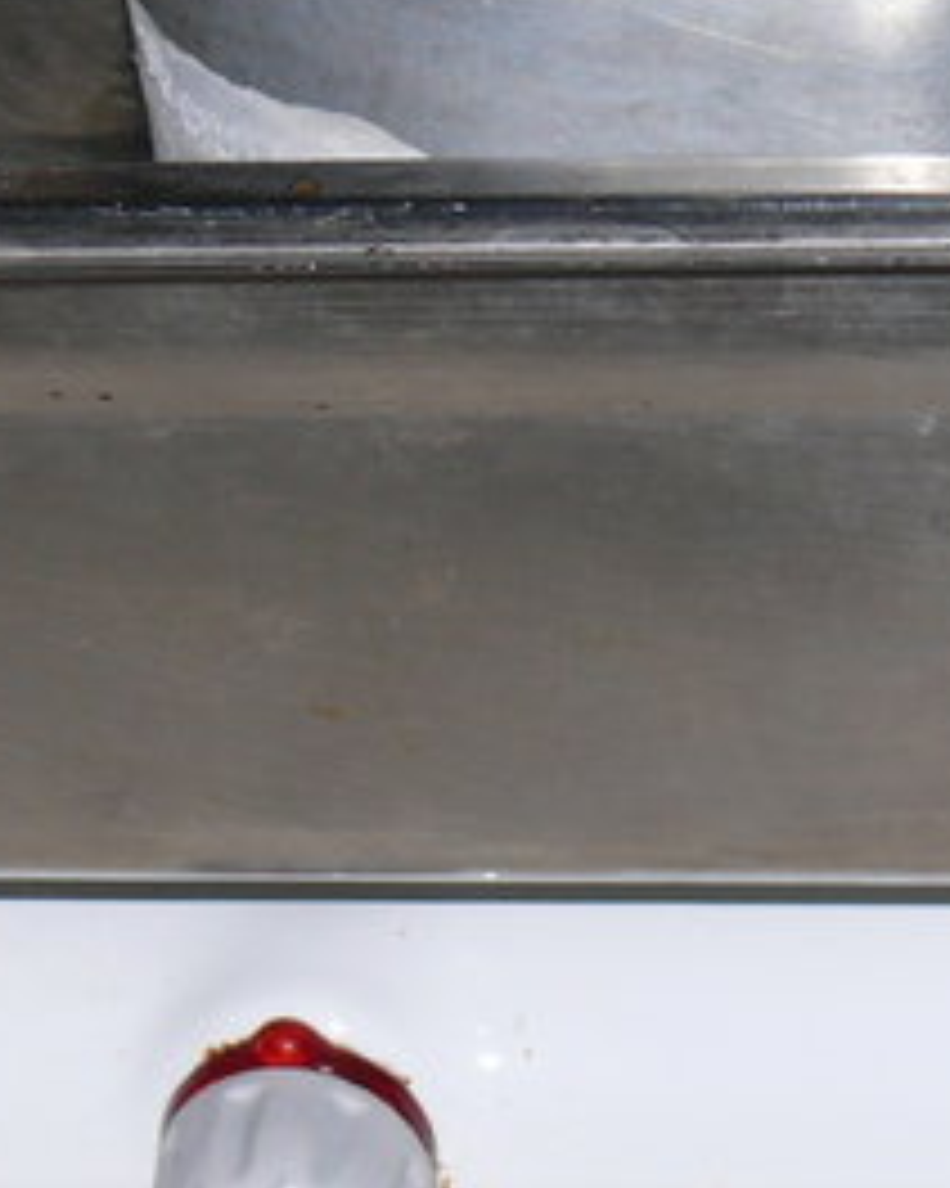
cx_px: 1594
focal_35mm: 281
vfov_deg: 6.9
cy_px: 382
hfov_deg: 5.4
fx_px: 9882
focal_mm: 17.9
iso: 100
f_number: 3.2
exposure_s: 1/30
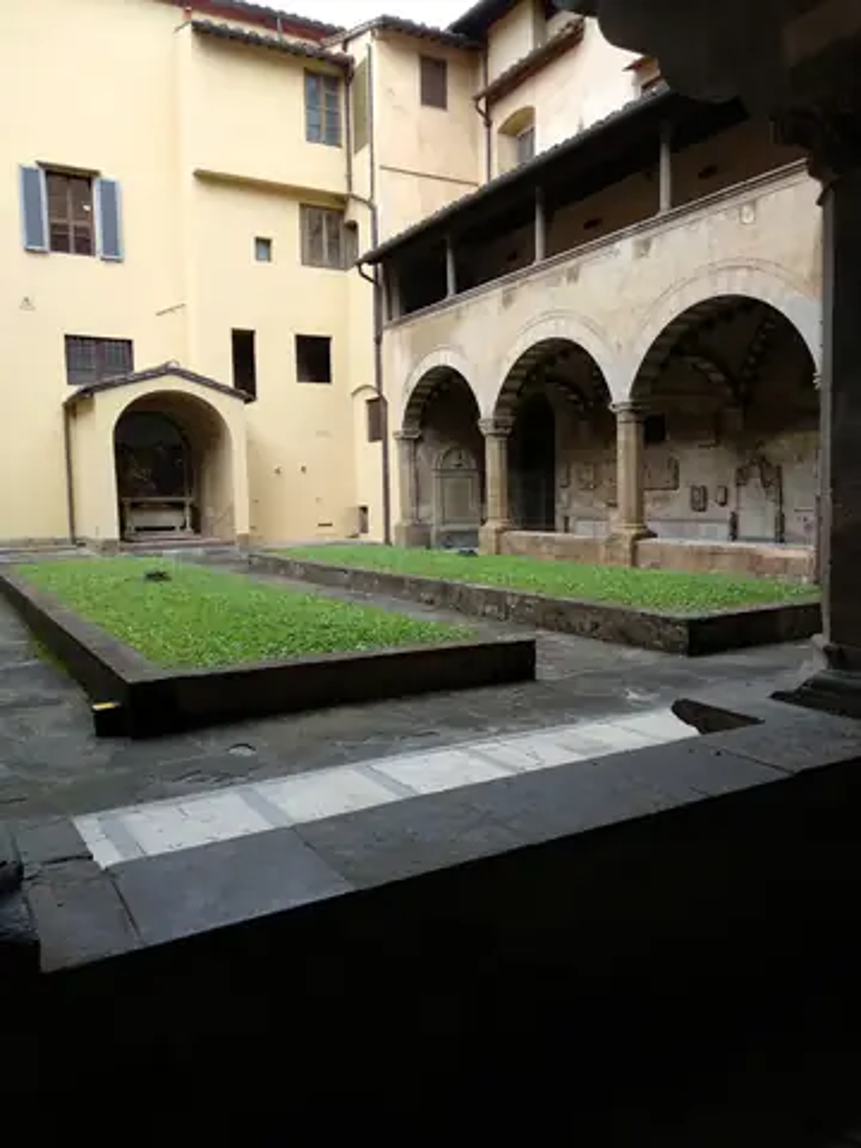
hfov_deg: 53.1
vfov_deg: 67.3
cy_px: 574
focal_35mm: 26
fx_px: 862
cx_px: 430
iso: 125
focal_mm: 3.81
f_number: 2.2
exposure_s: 1/147
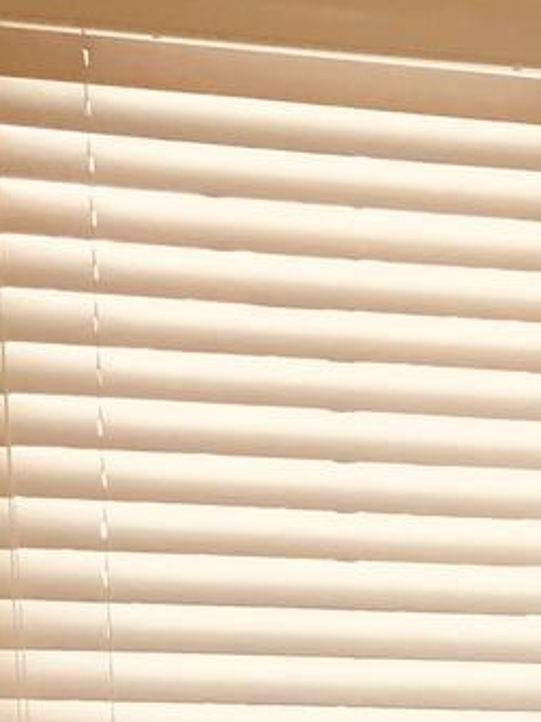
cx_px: 869
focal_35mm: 128
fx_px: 2667
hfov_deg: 11.0
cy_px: 1369
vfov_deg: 13.5
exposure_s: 1/40
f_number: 1.8
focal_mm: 3.99
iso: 25
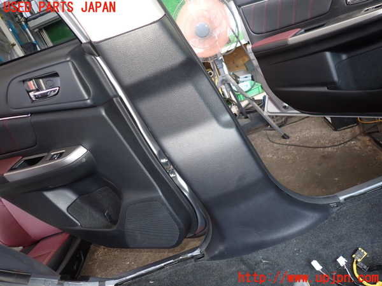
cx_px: 191
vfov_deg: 54.9
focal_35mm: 25
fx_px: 276
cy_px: 143
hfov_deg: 69.4
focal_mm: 4.5
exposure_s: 1/60
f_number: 2
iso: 200
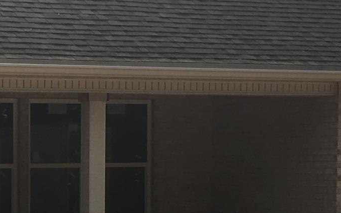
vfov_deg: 9.5
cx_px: -61
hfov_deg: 14.9
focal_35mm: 136
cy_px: 262
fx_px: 1264
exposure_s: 1/2959
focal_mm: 4.15
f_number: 2.2
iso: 25
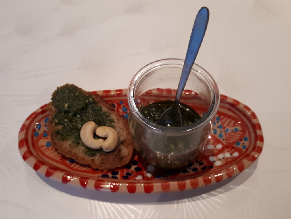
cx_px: 146
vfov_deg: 51.4
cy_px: 110
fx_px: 227
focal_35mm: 27
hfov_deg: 65.3
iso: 160
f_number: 1.9
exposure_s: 1/33
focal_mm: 3.6
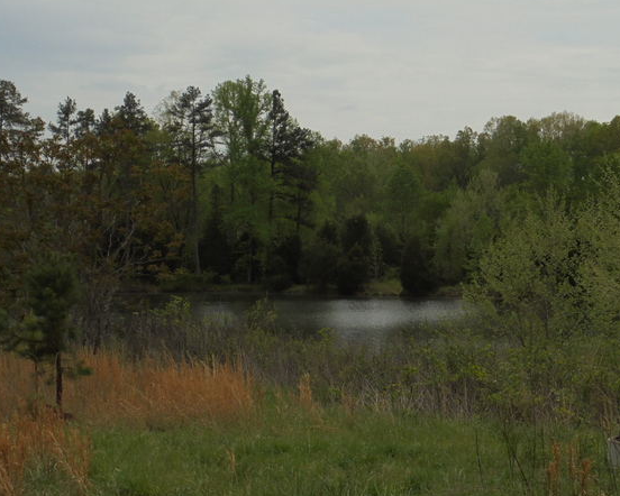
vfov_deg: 22.8
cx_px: 368
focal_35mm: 67
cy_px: 276
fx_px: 1230
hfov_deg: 28.2
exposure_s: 1/1000
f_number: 4.8
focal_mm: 8.9
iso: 100
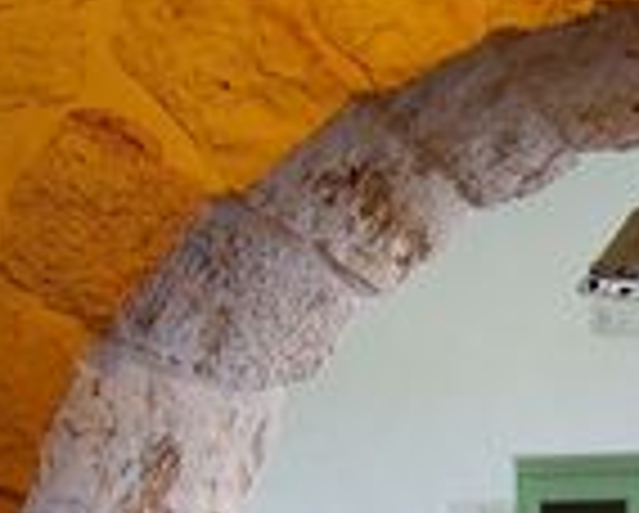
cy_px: 585
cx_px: 770
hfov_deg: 18.8
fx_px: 1818
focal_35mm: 96
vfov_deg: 15.6
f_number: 2.8
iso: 140
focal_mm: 6.3
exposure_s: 1/30
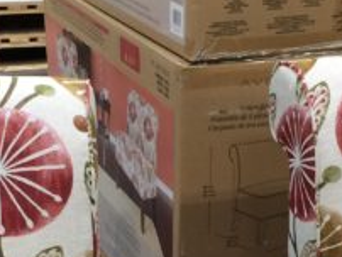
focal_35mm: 110
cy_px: 386
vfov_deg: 12.8
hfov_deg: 17.9
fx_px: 1088
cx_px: 181
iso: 50
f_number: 2.2
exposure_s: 1/33
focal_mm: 4.15
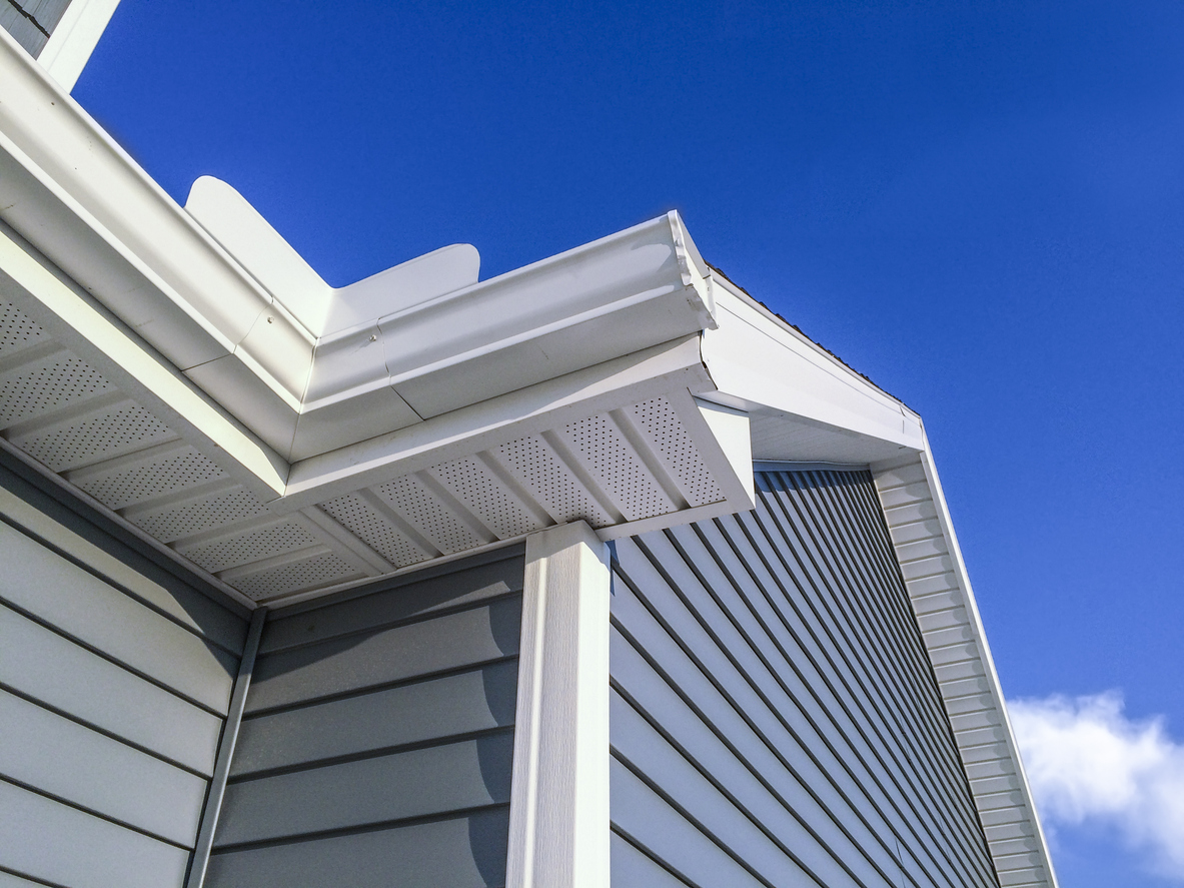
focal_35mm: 29
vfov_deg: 48.2
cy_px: 444
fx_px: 992
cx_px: 592
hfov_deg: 61.7
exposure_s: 1/1900
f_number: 2.2
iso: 32
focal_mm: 4.15
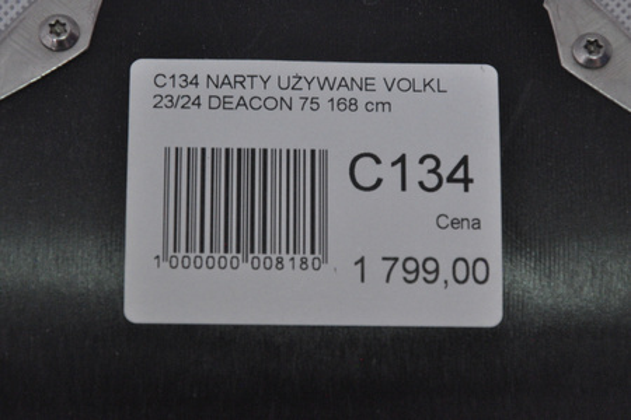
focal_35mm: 158
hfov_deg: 13.0
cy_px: 210
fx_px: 2760
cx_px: 316
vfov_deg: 8.7
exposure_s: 1/125
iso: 3200
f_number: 8
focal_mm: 105
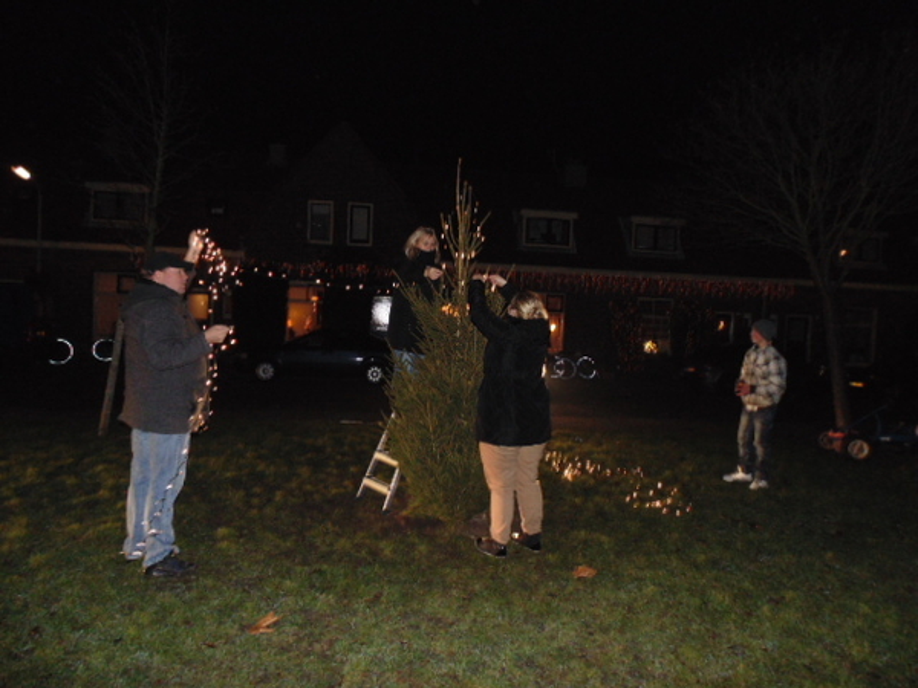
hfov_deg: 76.4
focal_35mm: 22
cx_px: 459
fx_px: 583
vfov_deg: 61.1
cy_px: 344
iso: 250
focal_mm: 4
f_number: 3.1
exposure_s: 1/30
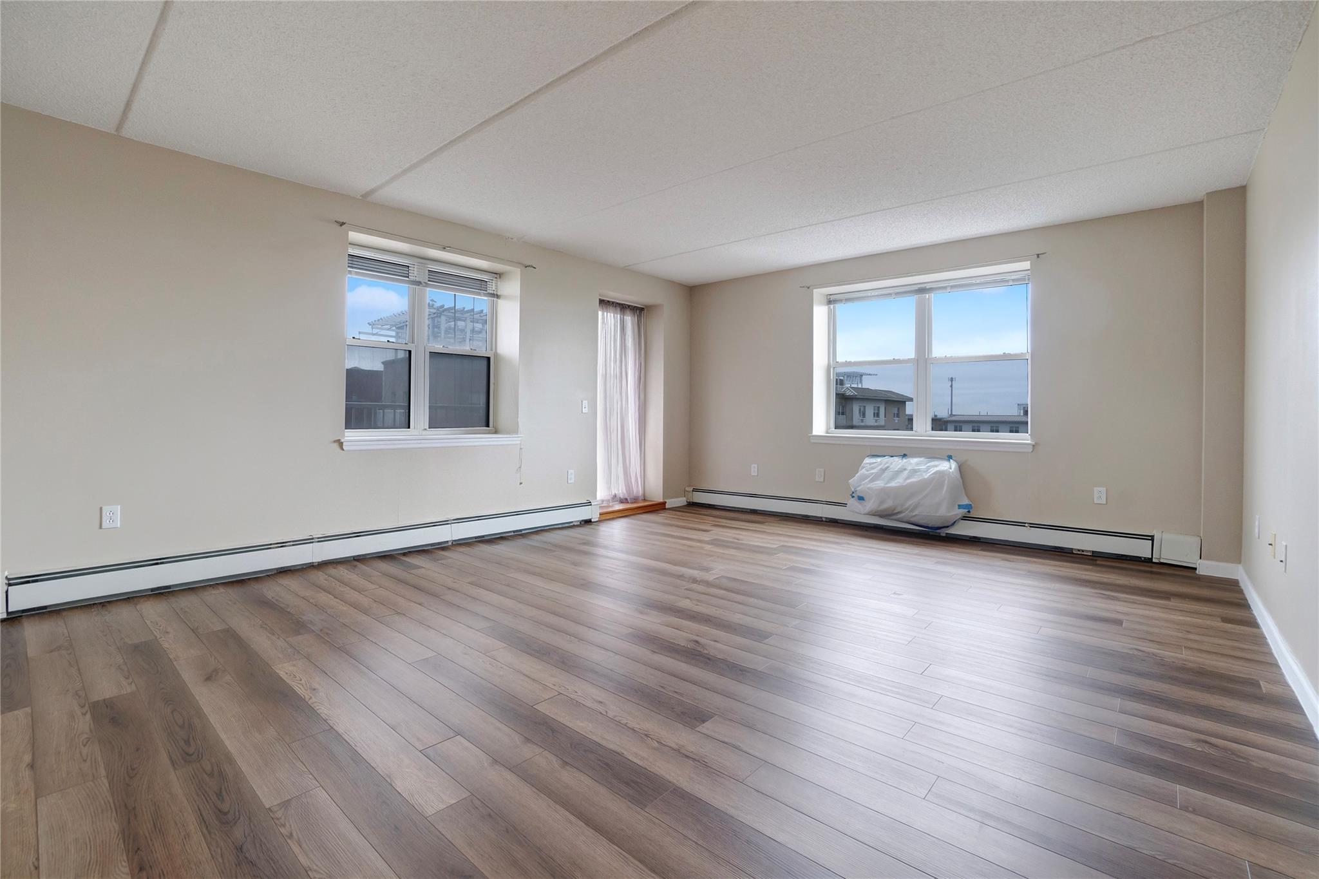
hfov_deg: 100.4
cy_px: 440
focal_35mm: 15
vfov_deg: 77.3
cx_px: 660
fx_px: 549
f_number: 9
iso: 800
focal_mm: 10
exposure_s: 1/30
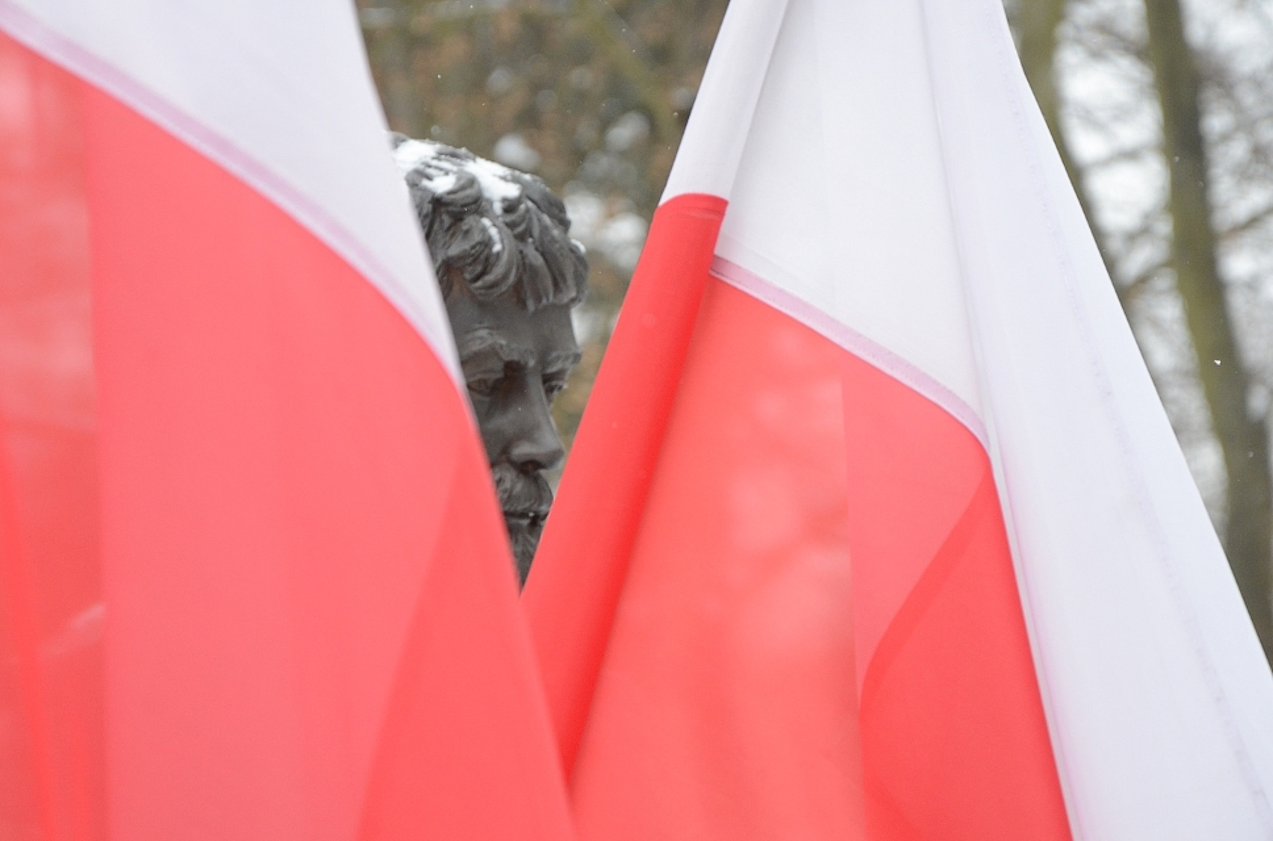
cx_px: 636
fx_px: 5555
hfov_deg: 13.1
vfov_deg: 8.7
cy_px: 420
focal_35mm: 158
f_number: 5.6
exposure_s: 1/400
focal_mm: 105
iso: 800
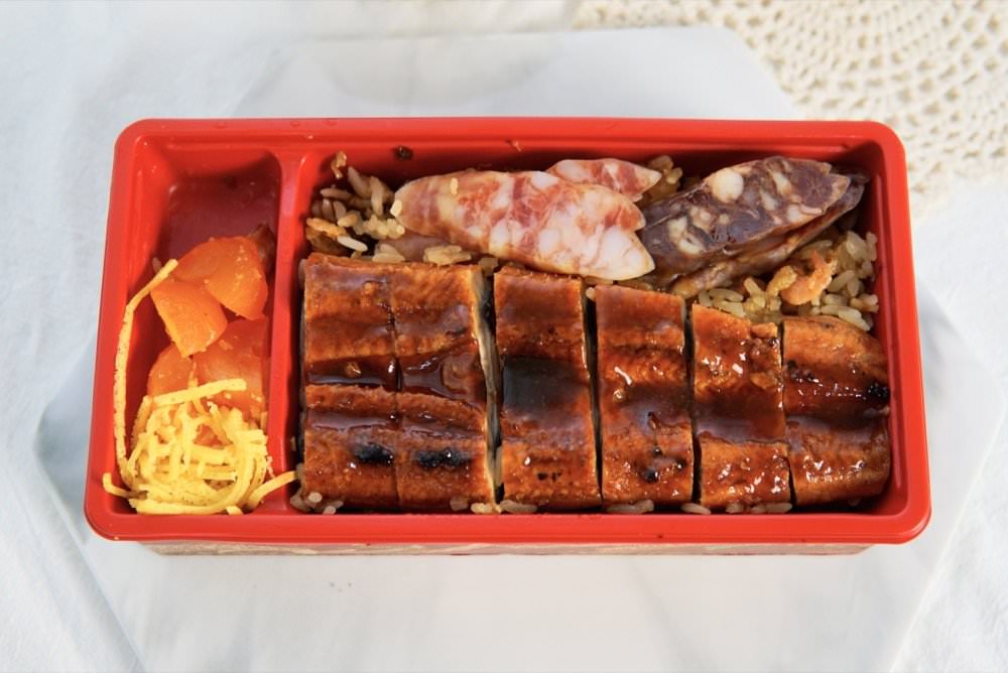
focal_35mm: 45
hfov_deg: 43.6
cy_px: 336
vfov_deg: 29.9
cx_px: 504
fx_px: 1261
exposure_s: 1/60
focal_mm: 30
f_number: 4
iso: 250
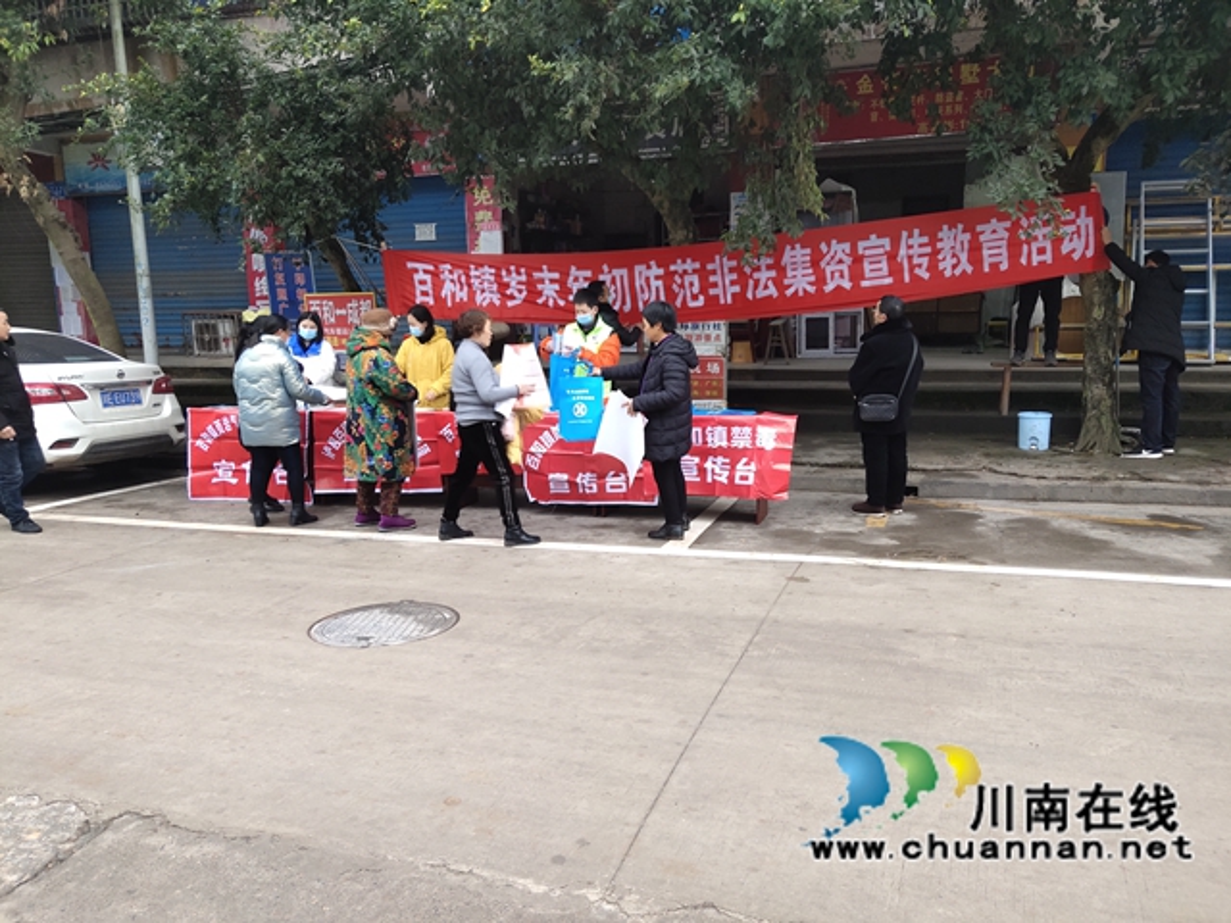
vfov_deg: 48.2
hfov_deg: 61.7
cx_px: 616
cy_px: 462
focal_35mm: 29
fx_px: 1031
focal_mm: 4.27
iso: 238
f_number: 1.8
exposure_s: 1/50
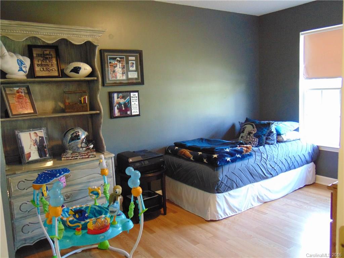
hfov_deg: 60.0
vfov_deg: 46.8
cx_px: 172
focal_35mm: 30
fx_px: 298
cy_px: 129
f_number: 3.1
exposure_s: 1/20
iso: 400
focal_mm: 5.4
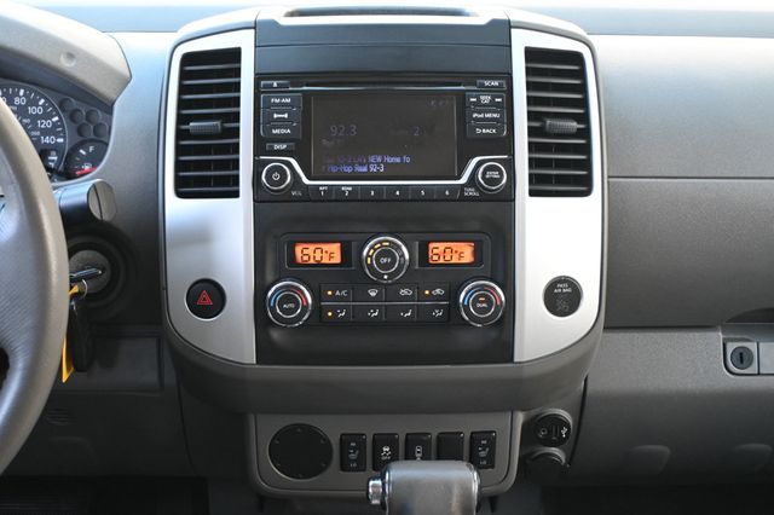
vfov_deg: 28.5
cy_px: 258
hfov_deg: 41.7
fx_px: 1015
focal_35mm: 47
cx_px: 387
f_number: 5
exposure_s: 1/125
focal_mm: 31.5
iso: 1250
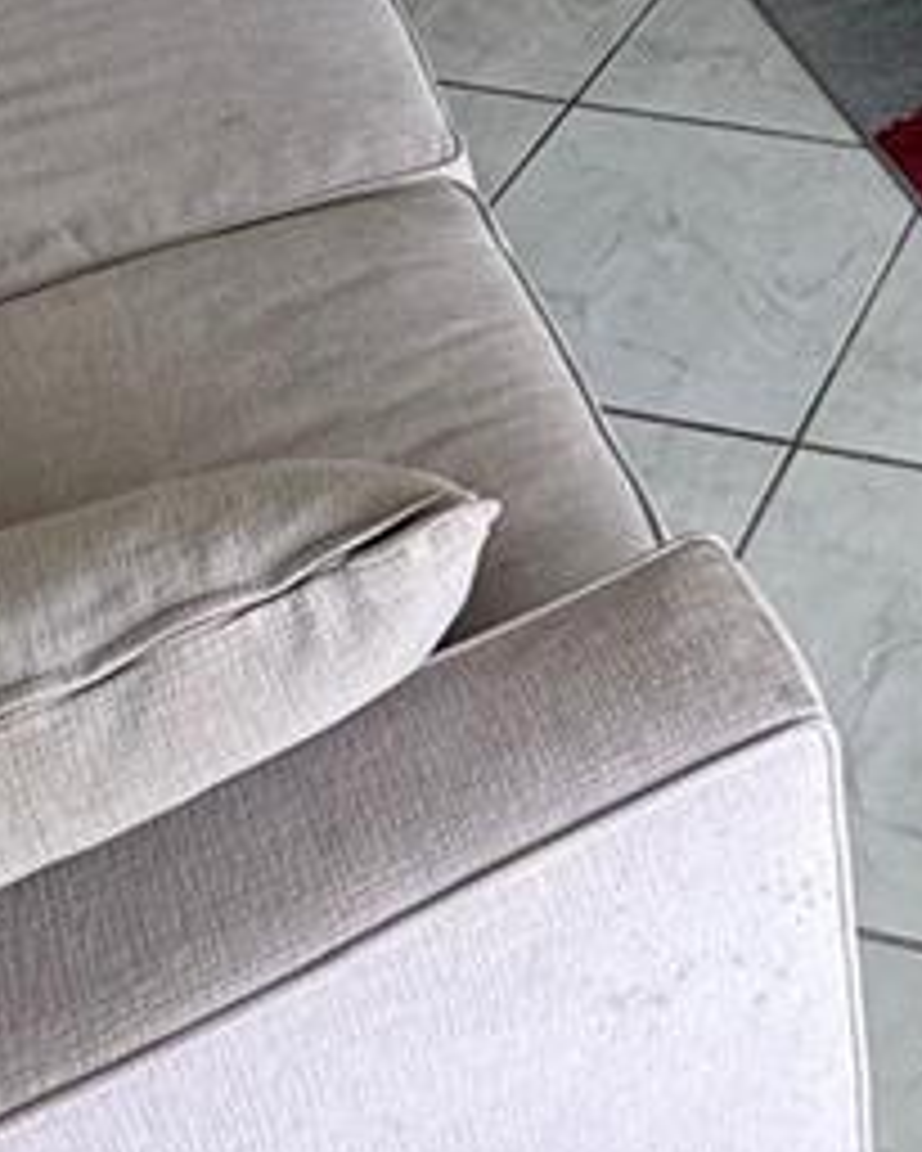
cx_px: 1129
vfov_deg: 26.4
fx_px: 2182
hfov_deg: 21.9
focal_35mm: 64
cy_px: -225
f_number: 2.2
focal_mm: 2.22
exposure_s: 1/135
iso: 40
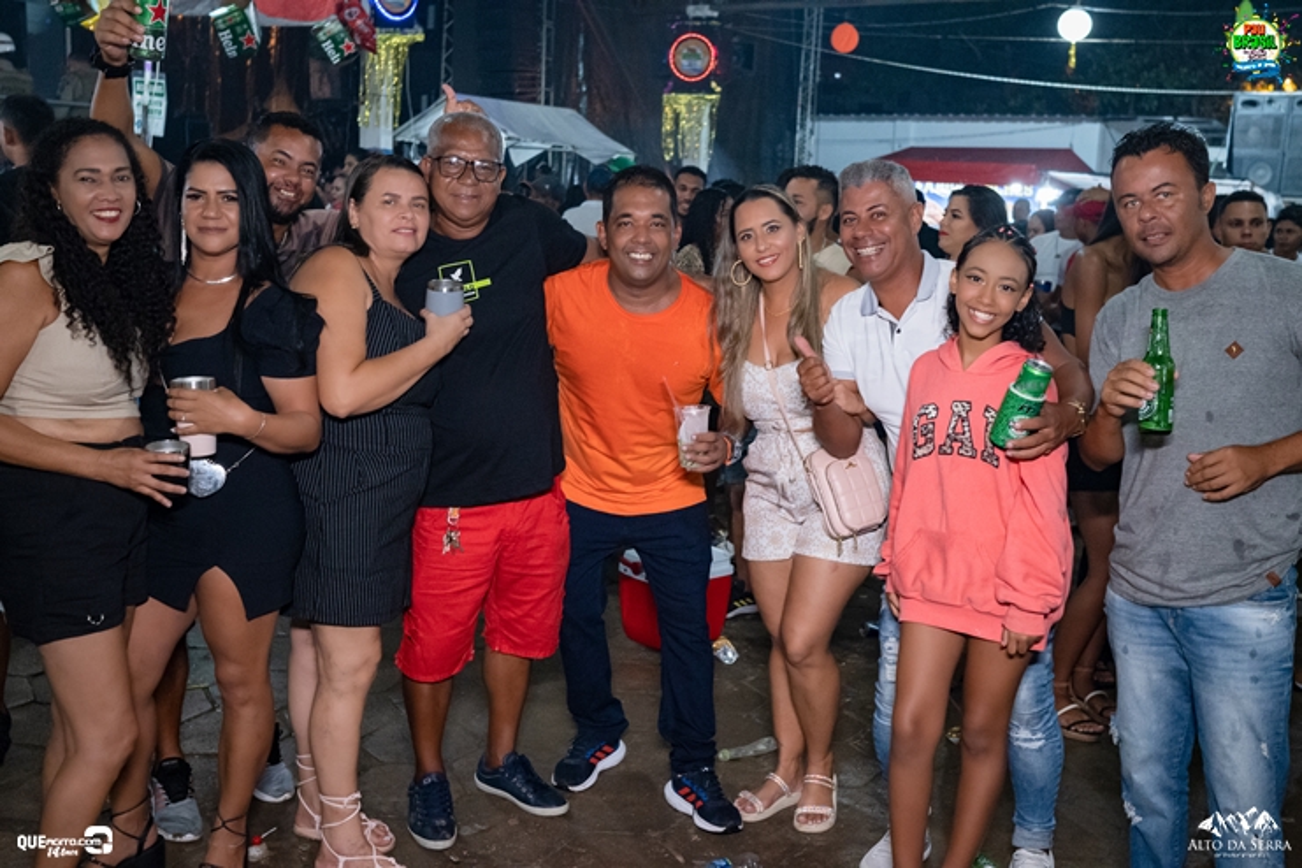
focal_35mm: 36
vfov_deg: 36.9
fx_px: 1302
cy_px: 434
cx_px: 651
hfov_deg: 53.1
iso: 2500
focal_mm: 24
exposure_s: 1/160
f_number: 3.2
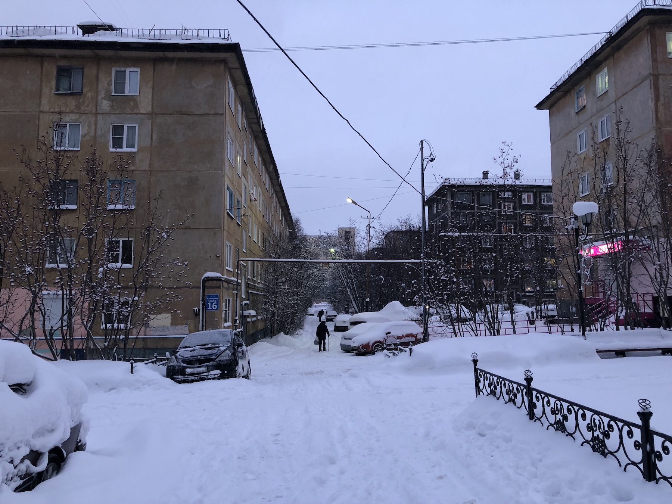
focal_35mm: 28
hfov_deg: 63.4
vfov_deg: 49.7
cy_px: 252
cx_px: 336
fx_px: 544
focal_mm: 3.99
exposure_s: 1/17
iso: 50
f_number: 1.8
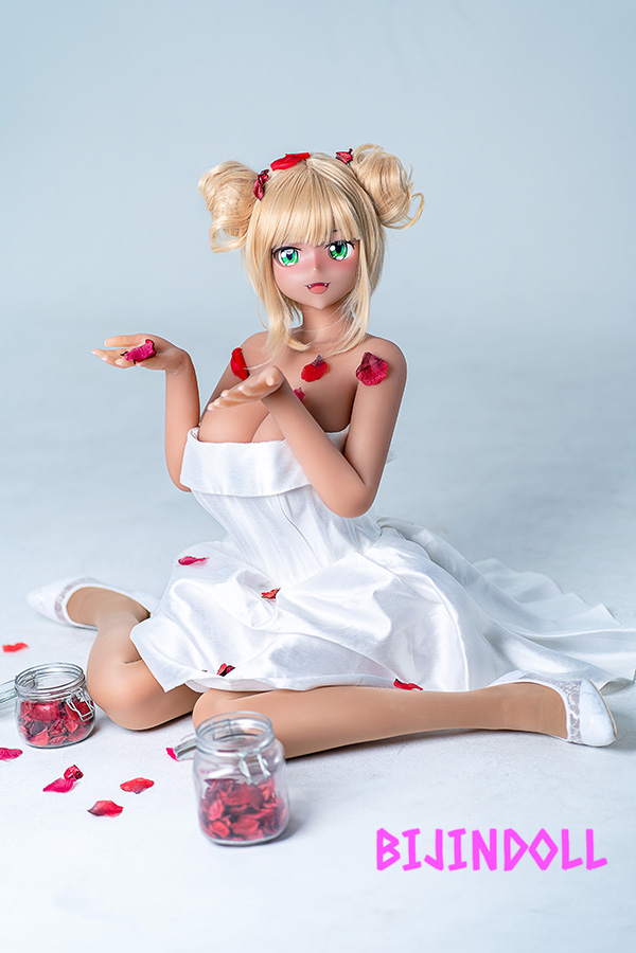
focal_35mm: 85
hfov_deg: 16.1
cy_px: 476
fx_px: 2252
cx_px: 318
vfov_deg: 23.9
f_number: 1.8
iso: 100
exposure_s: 1/100
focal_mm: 85
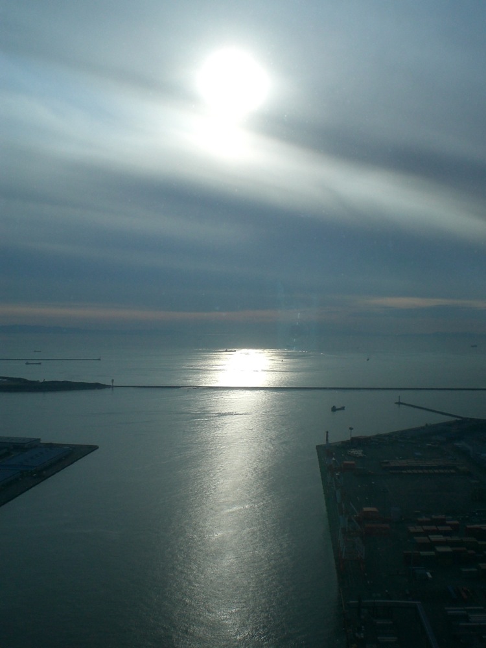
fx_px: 711
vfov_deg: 49.0
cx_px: 243
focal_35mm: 38
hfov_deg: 37.7
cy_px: 324
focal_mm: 6.3
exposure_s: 1/640
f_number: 4.4
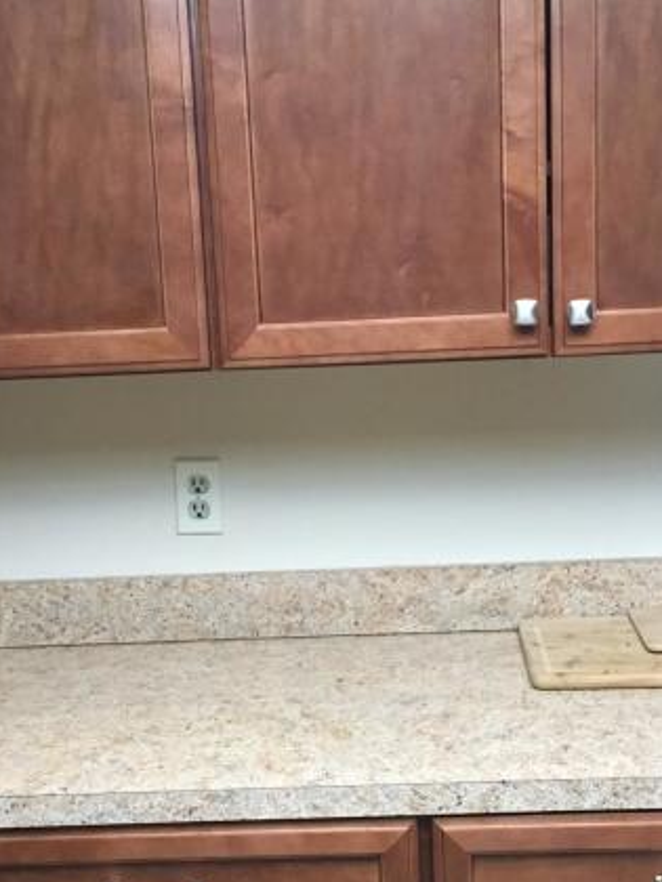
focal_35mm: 53
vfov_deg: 36.0
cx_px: 315
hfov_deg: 27.5
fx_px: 1351
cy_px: 536
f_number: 2.2
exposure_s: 1/30
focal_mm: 4.15
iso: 200
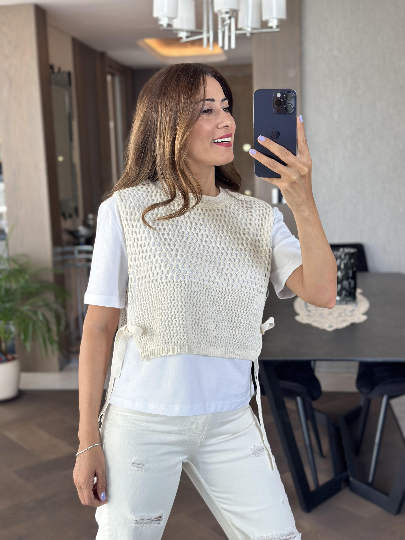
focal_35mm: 48
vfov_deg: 39.7
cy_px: 270
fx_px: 749
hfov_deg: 30.3
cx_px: 202
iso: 80
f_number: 1.78
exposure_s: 1/121
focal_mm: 6.86
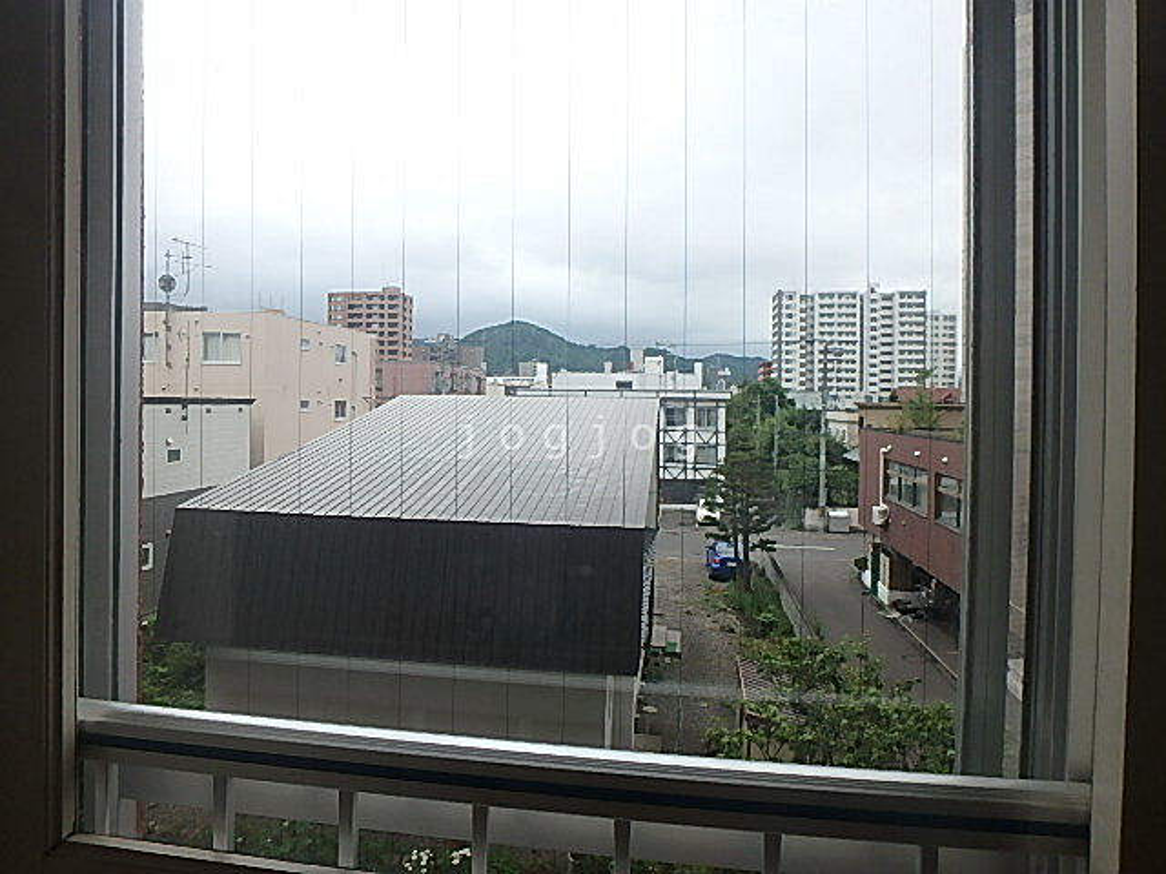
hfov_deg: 79.0
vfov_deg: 63.4
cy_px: 437
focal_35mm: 21
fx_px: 707
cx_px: 583
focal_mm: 3.7
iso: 125
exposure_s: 1/400
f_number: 3.5
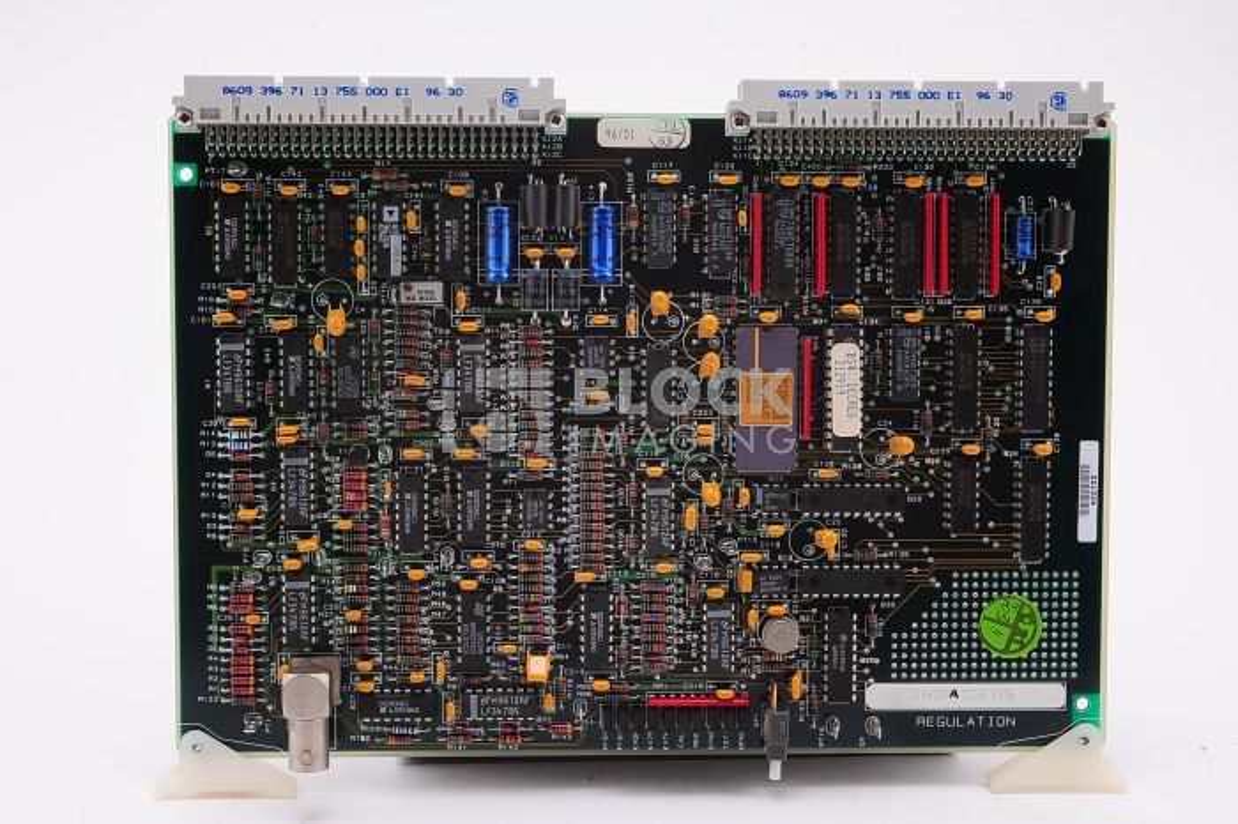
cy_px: 412
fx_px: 1719
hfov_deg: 39.6
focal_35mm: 50
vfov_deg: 27.0
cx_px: 619
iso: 320
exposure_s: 1/160
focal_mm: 50
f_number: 14
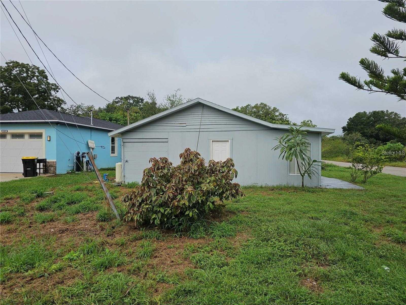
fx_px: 270
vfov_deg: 58.9
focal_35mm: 23
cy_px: 152
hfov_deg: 73.9
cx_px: 203
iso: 10
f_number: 1.7
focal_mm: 6.3
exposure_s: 1/796
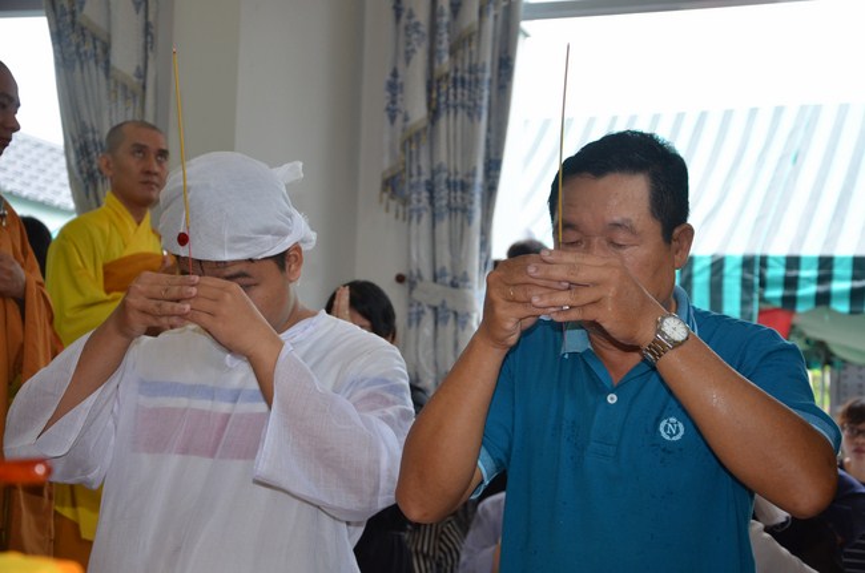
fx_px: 1619
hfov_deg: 29.9
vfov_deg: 20.1
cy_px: 286
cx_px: 432
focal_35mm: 68
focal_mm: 45
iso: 640
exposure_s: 1/80
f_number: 4.8
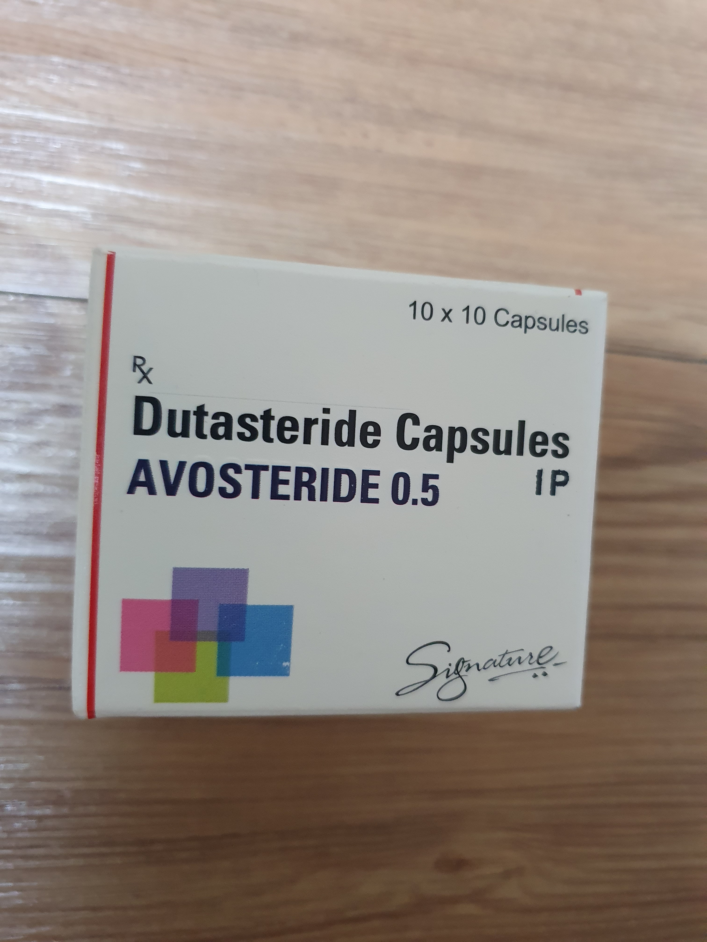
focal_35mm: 26
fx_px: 708
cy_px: 471
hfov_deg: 53.1
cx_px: 354
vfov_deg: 67.3
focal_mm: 4.32
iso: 400
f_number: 1.5
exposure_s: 1/40
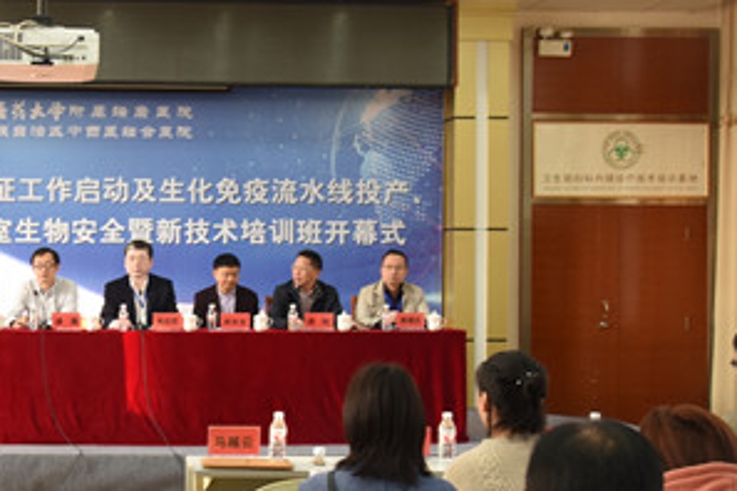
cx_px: 84
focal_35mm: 69
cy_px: 252
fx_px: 1412
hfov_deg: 28.2
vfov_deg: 19.7
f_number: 8
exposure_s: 1/30
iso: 900
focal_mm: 32
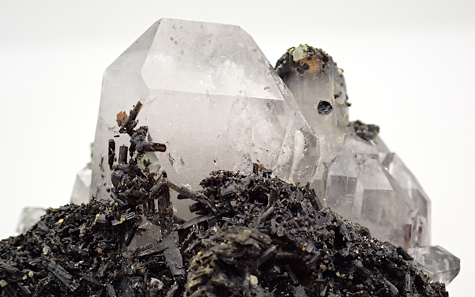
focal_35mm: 107
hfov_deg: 19.5
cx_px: 236
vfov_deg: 12.2
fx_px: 1385
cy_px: 167
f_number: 4.9
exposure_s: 1/100
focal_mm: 18
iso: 400
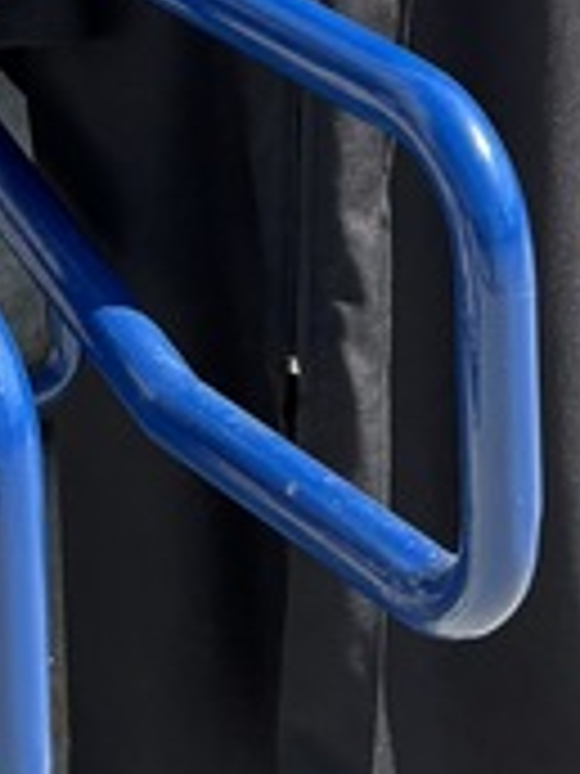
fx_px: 3463
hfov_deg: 9.4
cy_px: -990
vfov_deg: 11.0
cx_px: 724
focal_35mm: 155
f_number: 1.6
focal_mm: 5.96
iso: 50
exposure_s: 1/1783
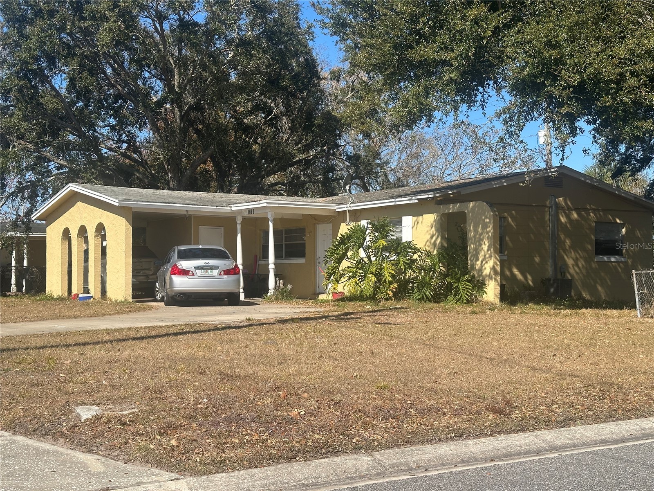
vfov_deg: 30.3
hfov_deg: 39.7
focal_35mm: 48
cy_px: 246
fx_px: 907
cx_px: 327
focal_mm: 6.86
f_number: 1.78
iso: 64
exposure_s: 1/3597
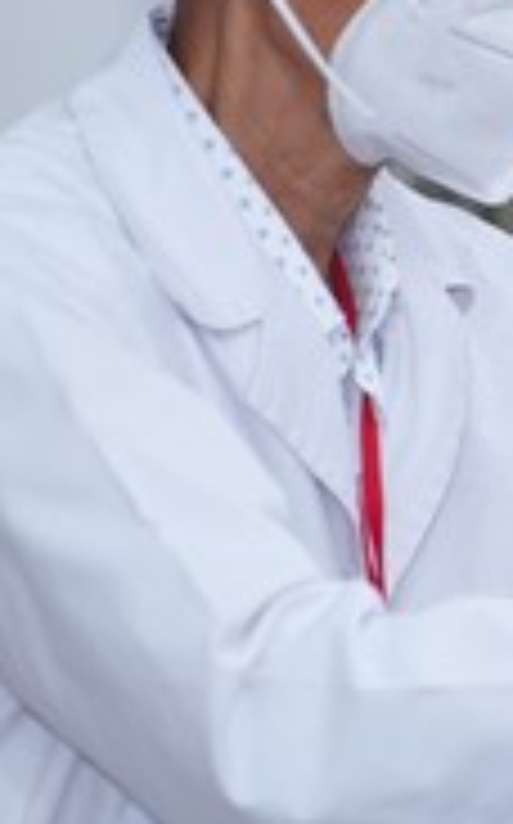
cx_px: 873
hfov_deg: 2.8
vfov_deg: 4.5
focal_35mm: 467
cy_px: 367
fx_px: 10471
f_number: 3.5
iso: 1250
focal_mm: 129
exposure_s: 1/100
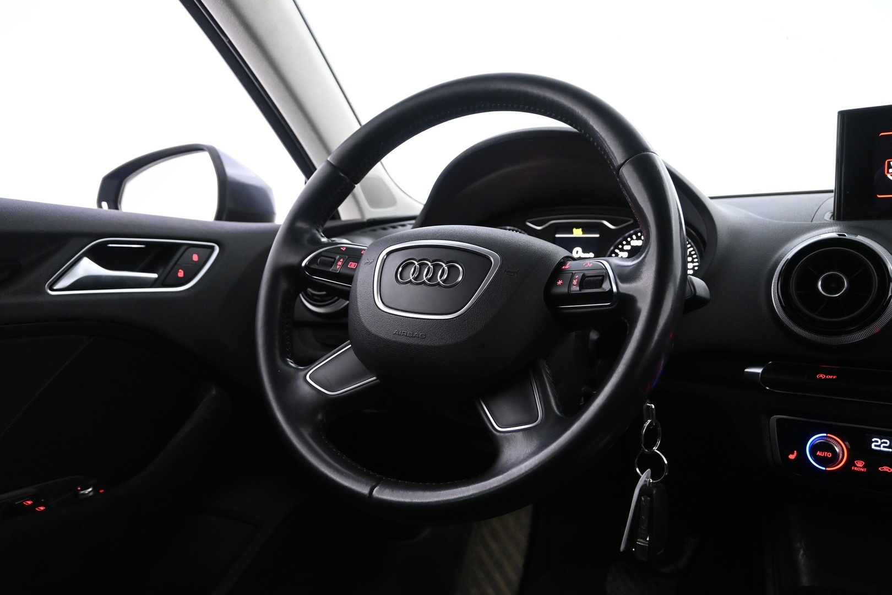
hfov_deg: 64.6
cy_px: 298
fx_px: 706
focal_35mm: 28
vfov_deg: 45.7
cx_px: 446
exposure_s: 1/25
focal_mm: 19
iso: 2500
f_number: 3.8
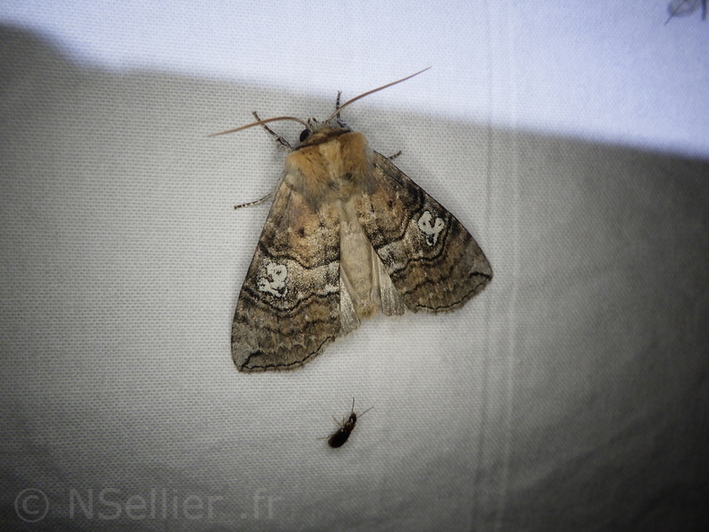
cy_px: 266
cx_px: 354
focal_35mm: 34
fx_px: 696
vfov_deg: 41.8
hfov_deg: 54.0
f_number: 4.6
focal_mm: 6.1
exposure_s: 1/320
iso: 250
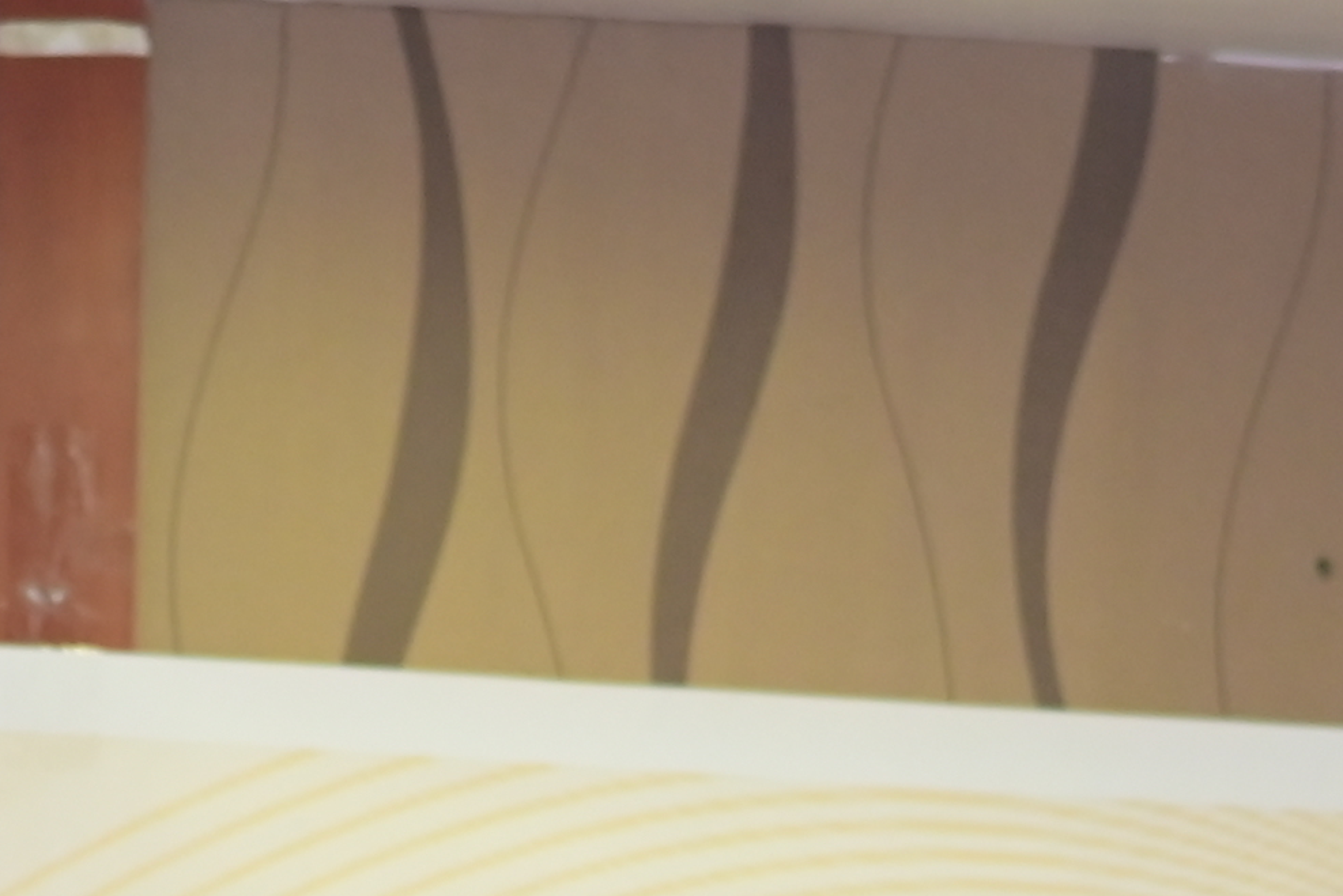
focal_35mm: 518
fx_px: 19332
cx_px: 1340
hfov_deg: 4.0
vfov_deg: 2.6
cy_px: 2616
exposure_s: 1/200
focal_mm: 85
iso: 1250
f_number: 2.2
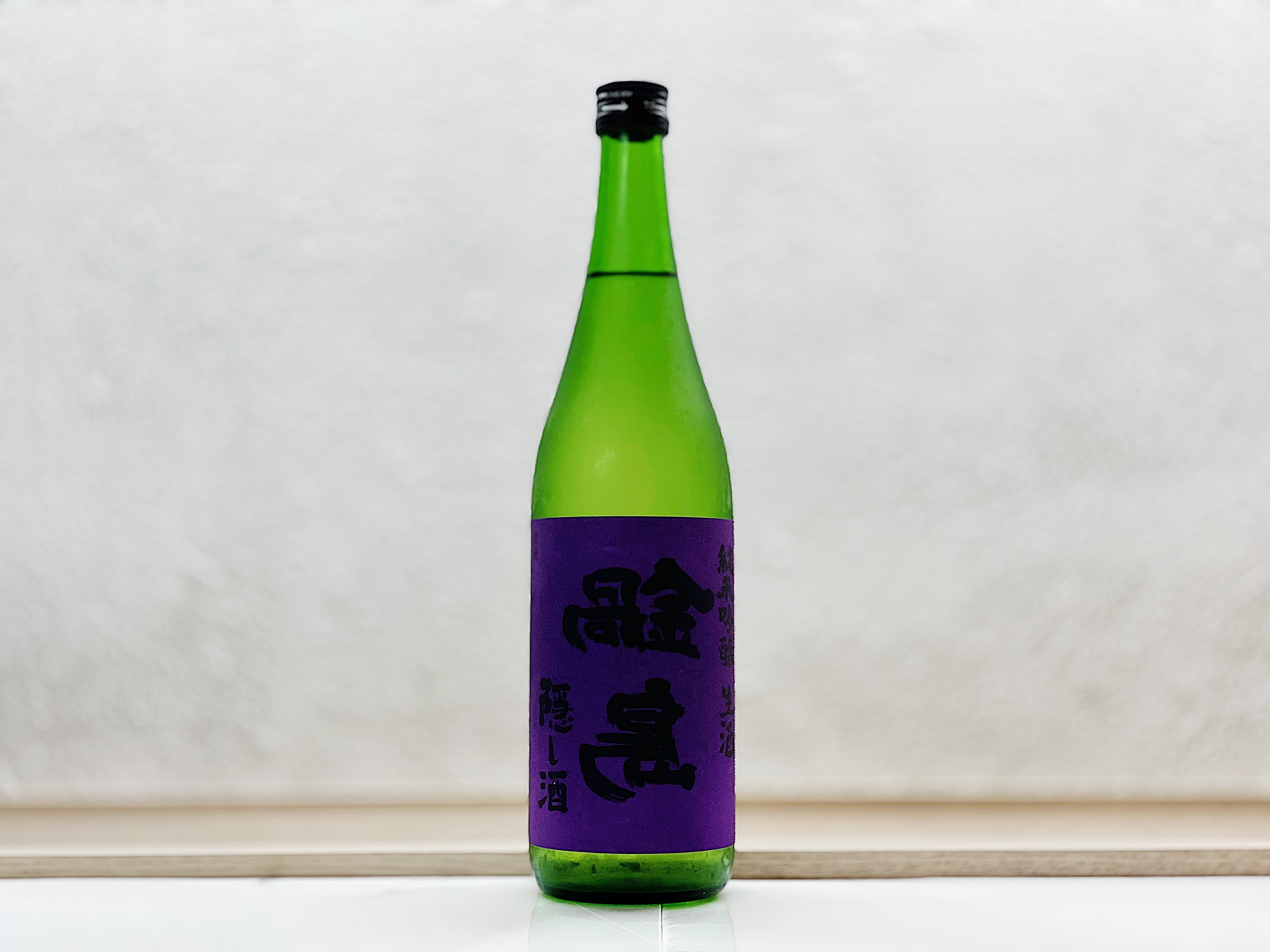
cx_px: 635
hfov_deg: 36.8
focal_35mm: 52
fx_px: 1908
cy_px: 476
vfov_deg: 28.0
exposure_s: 1/100
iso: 64
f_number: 2
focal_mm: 6
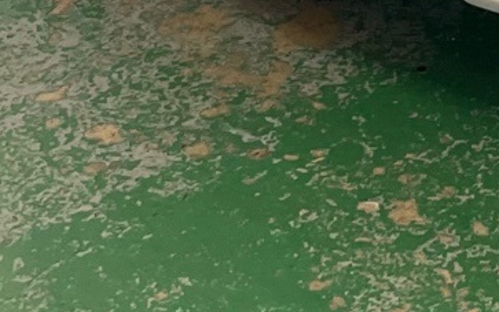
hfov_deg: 12.9
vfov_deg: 7.9
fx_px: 2081
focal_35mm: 153
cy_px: -440
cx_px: 767
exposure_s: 1/121
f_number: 1.6
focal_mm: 4.2
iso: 125
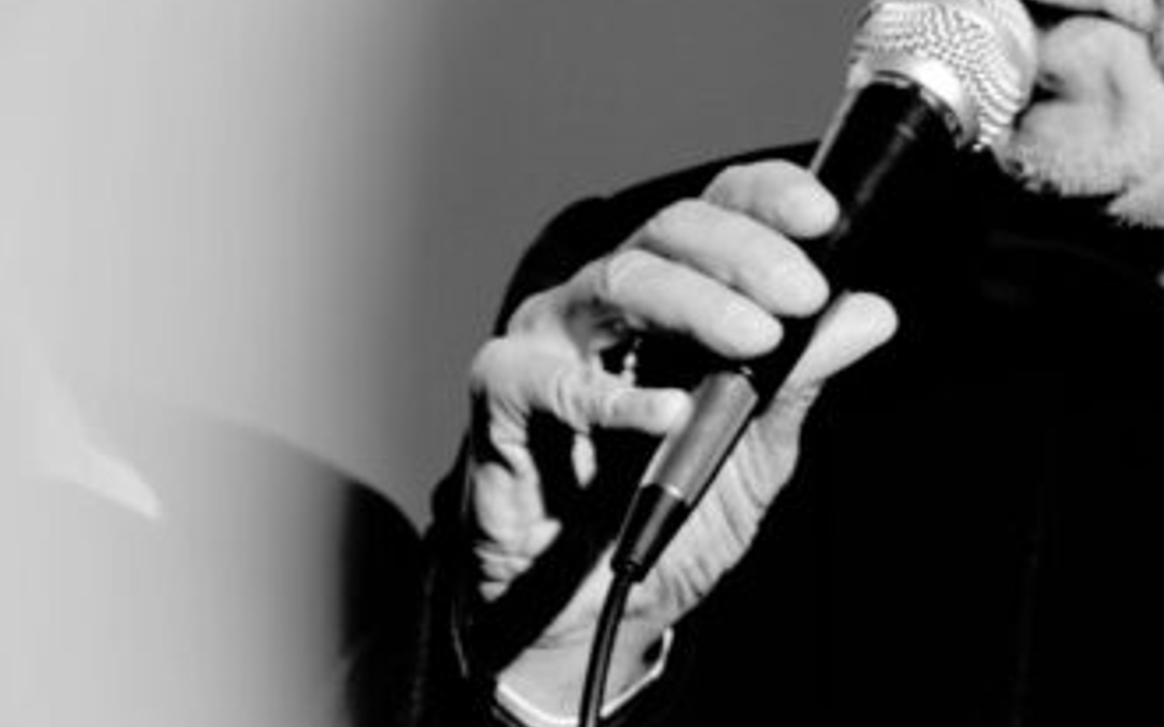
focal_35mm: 499
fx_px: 15824
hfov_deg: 4.2
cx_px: 617
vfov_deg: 2.6
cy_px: -4
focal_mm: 92
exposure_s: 1/800
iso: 110
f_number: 4.5
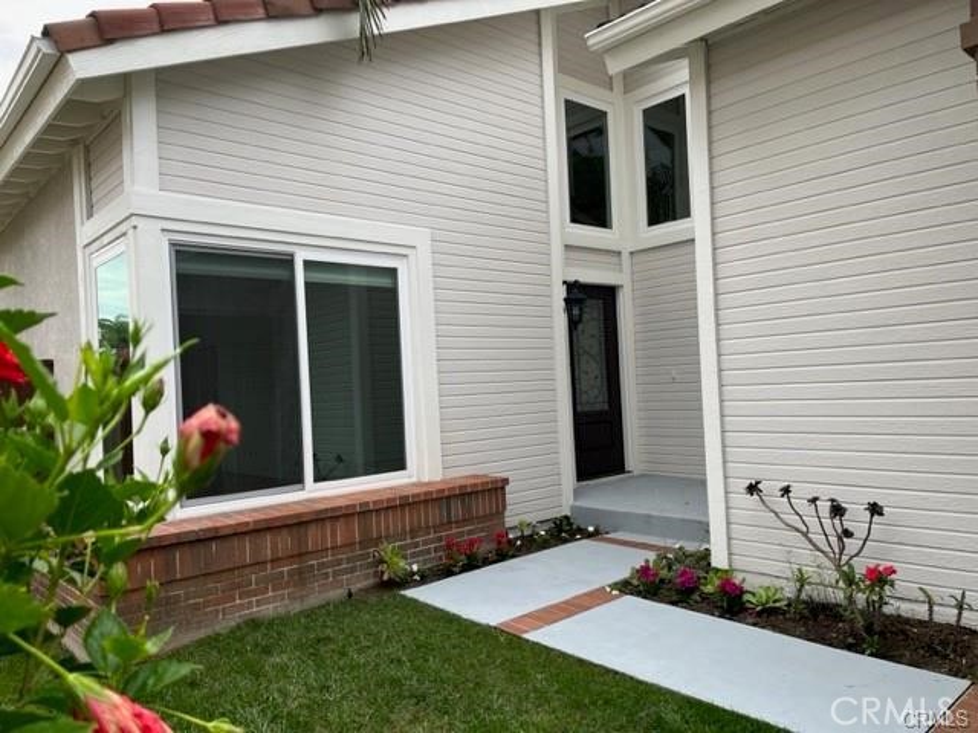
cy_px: 366
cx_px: 489
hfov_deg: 67.3
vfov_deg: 53.1
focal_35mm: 26
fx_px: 735
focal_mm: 5.1
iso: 50
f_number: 1.6
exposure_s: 1/418
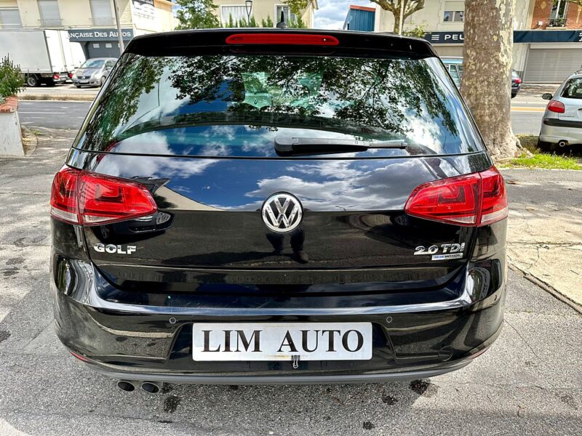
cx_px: 291
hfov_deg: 71.6
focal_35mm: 24
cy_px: 218
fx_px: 404
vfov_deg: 56.8
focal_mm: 6.86
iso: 80
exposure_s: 1/989
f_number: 1.78
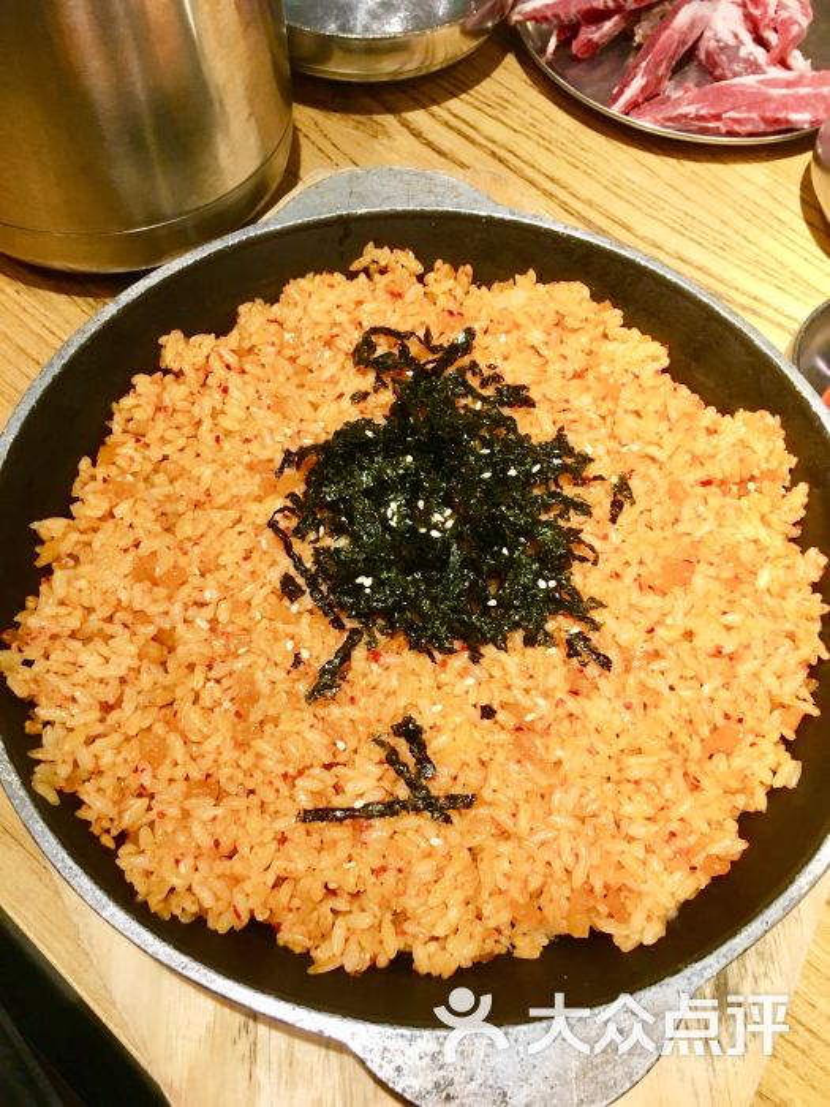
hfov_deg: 48.2
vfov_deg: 61.7
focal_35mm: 29
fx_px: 927
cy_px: 554
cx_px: 415
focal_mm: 4.15
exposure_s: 1/33
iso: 160
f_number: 2.2
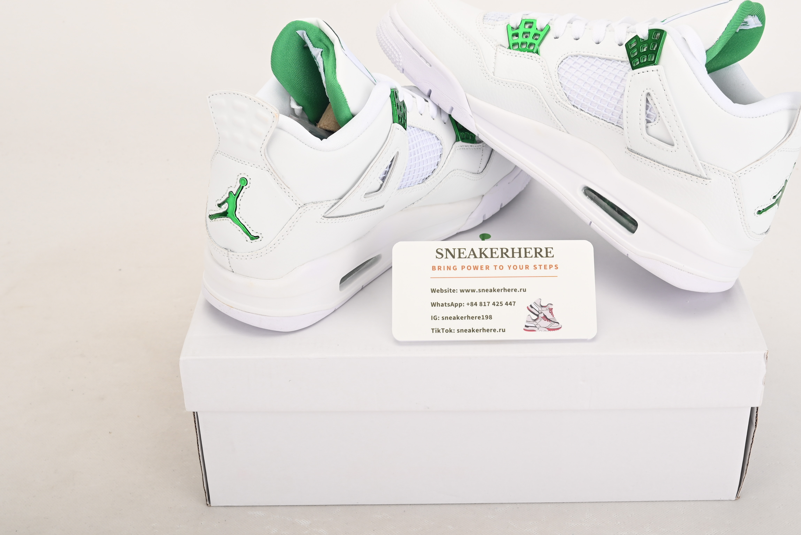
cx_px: 471
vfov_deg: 26.5
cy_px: 235
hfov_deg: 38.7
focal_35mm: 51
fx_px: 1135
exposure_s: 1/200
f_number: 13
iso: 100
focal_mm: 39
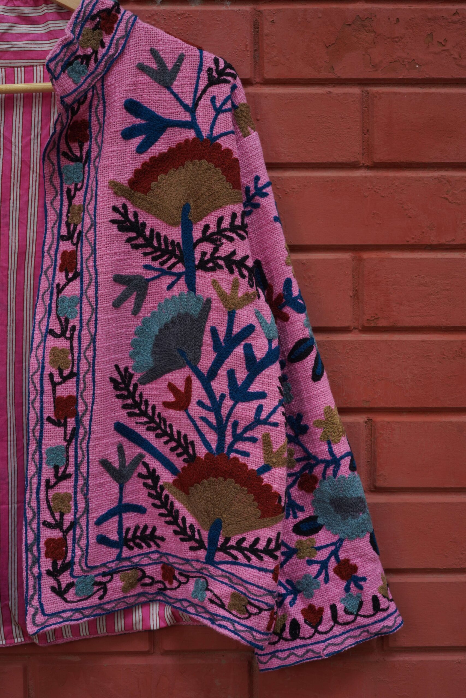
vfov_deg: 39.6
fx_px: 971
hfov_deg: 27.0
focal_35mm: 50
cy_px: 349
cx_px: 233
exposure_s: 1/160
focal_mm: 50
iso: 500
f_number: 7.1
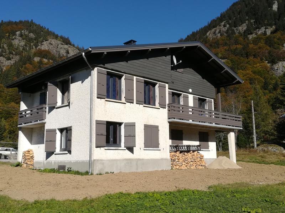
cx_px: 142
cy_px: 106
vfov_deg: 39.7
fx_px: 296
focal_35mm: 36
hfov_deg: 51.4
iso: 50
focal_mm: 3.83
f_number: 2.2
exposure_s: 1/1355
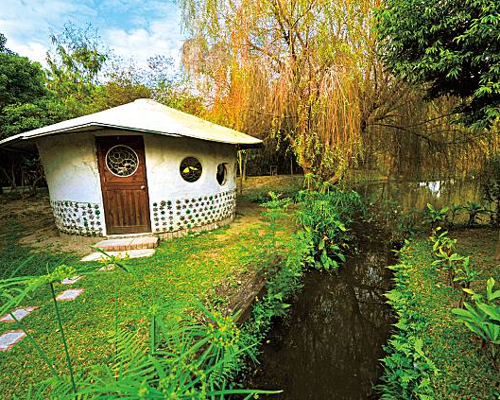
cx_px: 253
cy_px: 201
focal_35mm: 16
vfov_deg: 80.4
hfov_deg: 93.1
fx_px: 237
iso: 400
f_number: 7.1
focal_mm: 14
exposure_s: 1/800
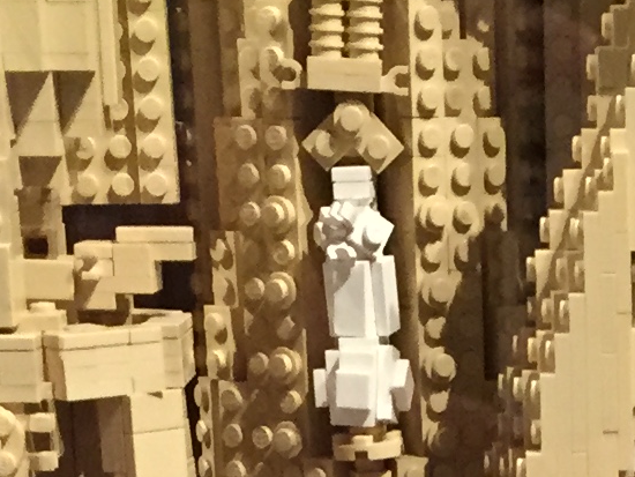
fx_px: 3157
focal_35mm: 172
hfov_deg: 11.3
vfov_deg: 7.9
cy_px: 1218
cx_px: 700
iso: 160
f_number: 2.2
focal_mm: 4.15
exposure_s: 1/30
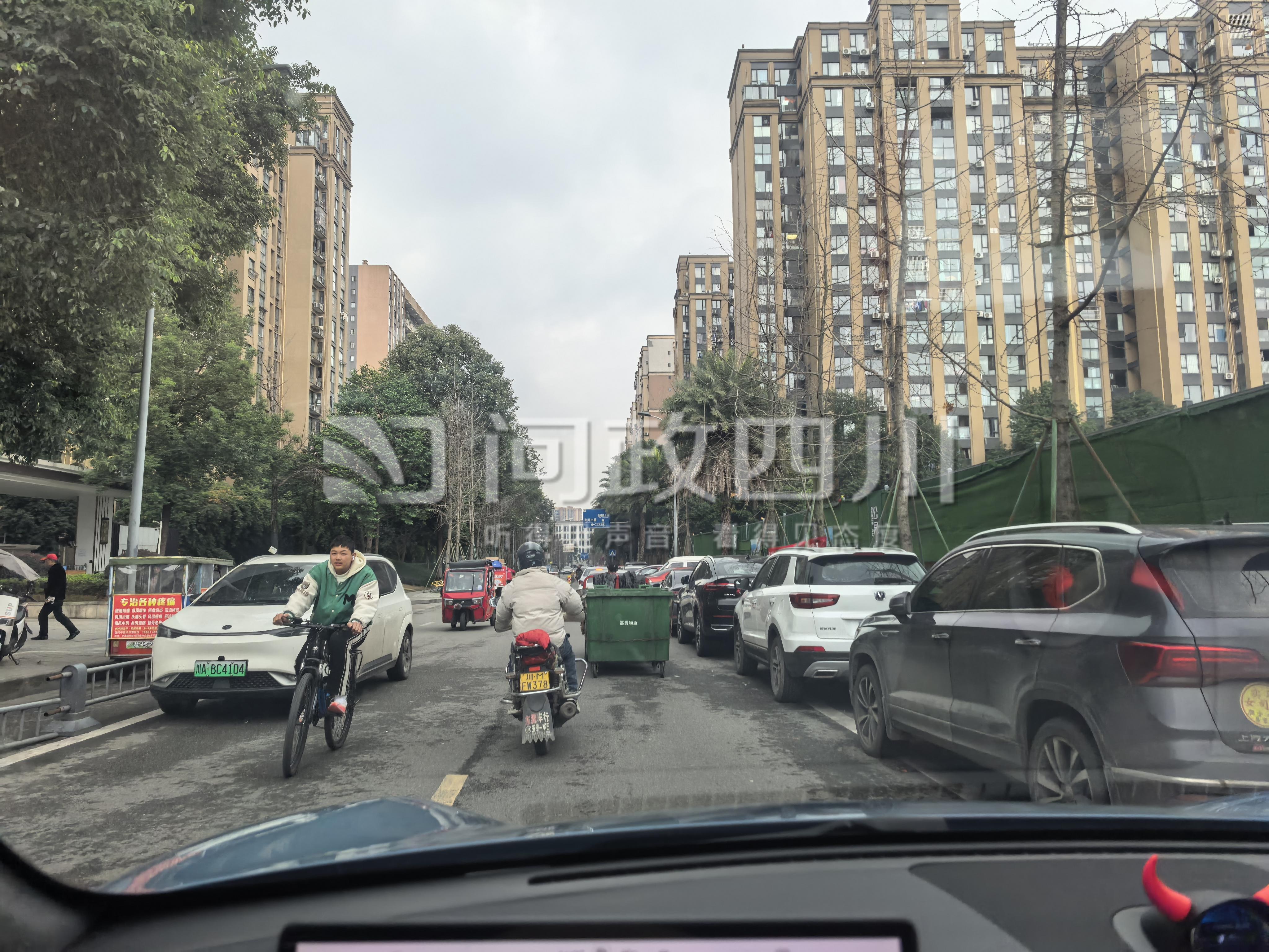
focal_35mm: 24
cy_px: 476
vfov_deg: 56.8
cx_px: 634
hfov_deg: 71.6
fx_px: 880
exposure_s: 1/537
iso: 200
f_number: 2
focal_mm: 6.98
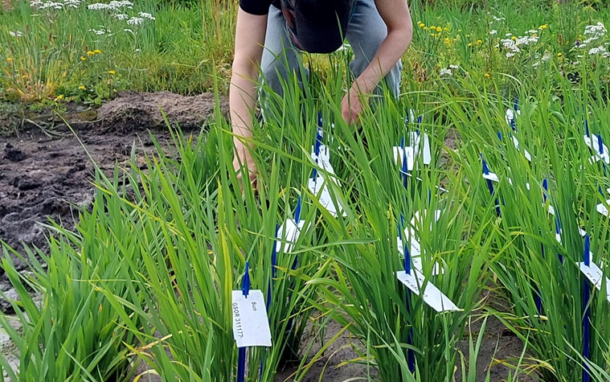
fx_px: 1114
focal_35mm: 67
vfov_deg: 19.2
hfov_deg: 29.1
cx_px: 572
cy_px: 69
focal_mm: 5.23
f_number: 1.8
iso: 25
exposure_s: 1/949
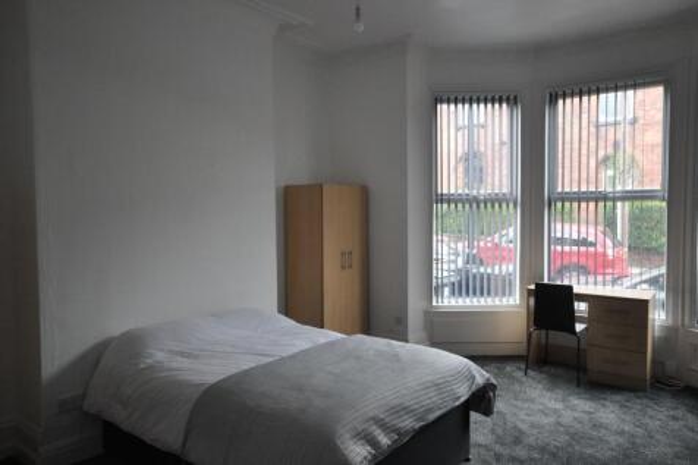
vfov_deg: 47.9
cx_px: 349
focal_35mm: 27
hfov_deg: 67.4
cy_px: 232
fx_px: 523
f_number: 5.6
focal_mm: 18
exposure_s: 1/125
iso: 1600
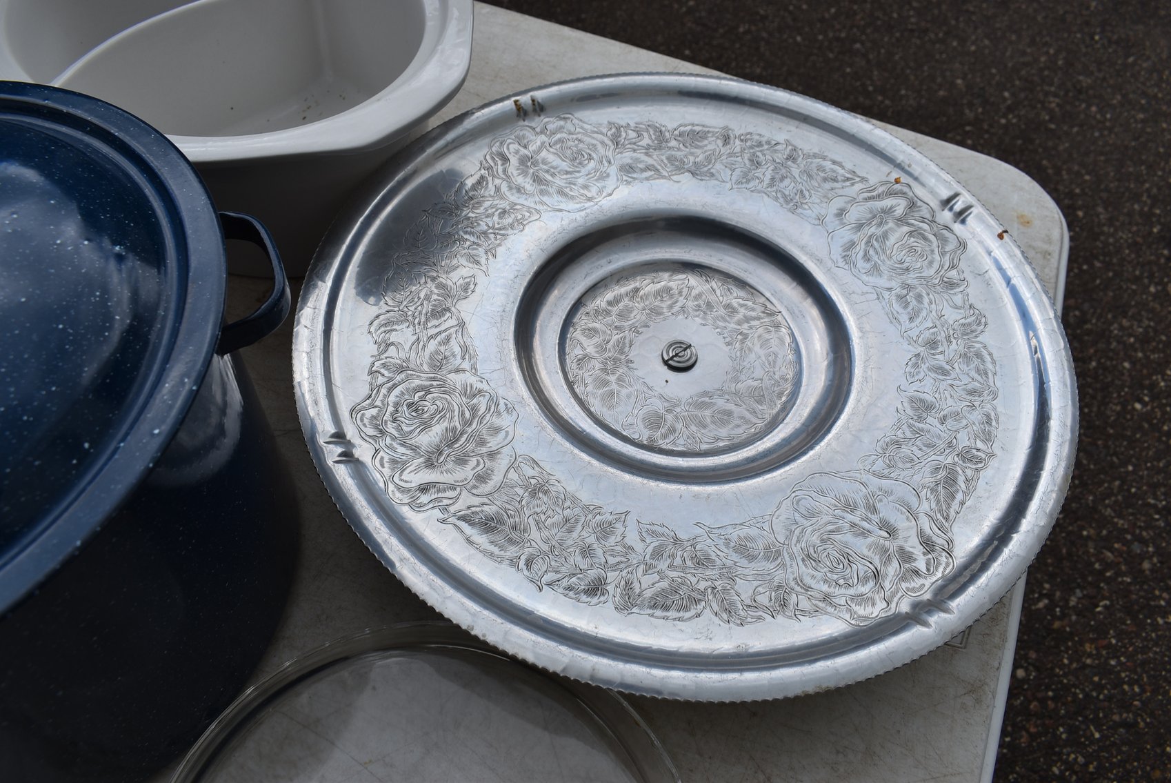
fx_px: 879
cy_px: 392
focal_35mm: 27
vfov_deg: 48.0
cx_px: 586
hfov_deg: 67.3
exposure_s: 1/250
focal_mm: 18
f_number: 8
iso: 100
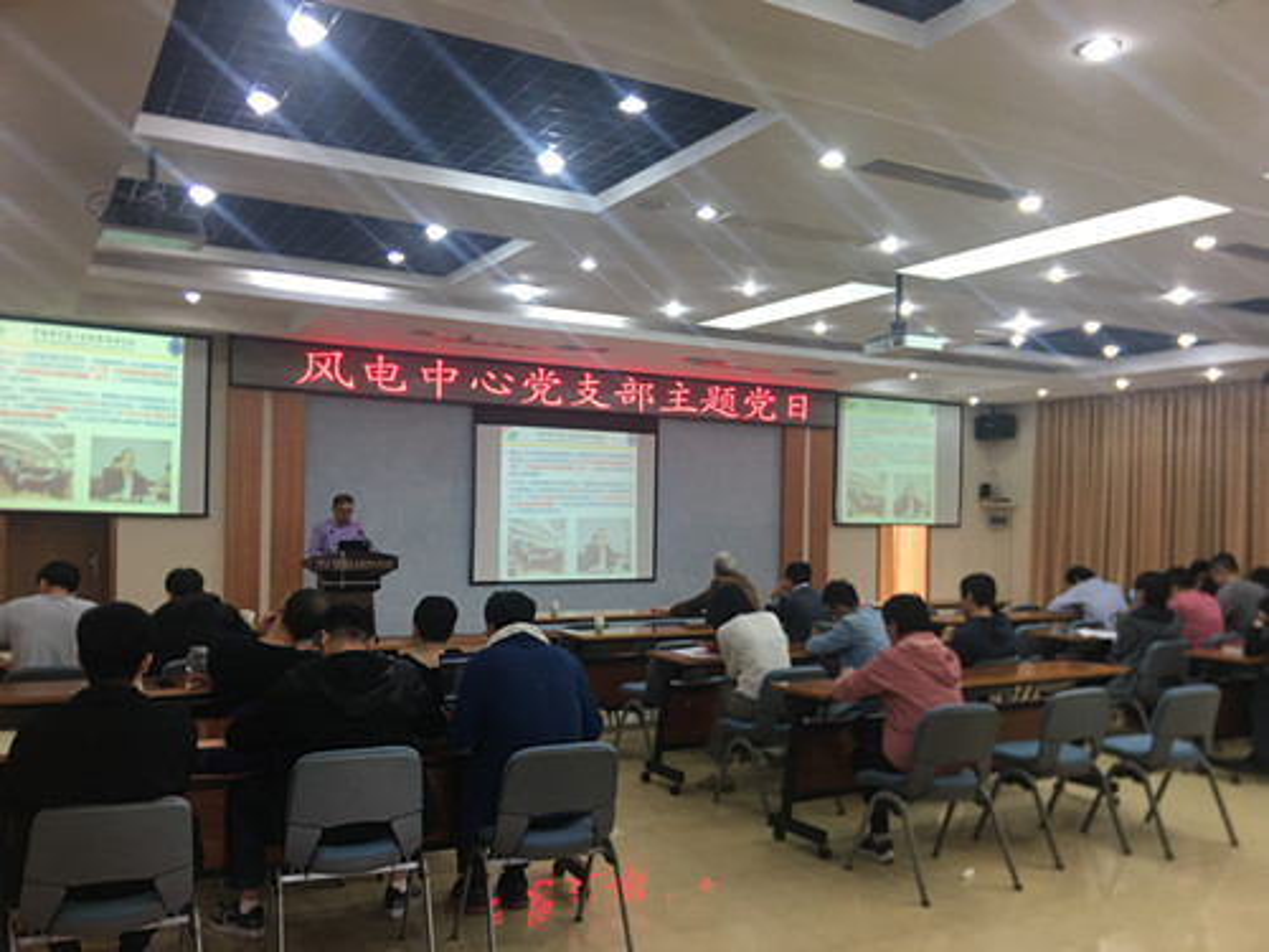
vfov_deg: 48.2
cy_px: 476
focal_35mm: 29
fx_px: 1063
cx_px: 634
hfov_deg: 61.7
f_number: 2.2
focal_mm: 4.15
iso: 40
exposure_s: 1/17
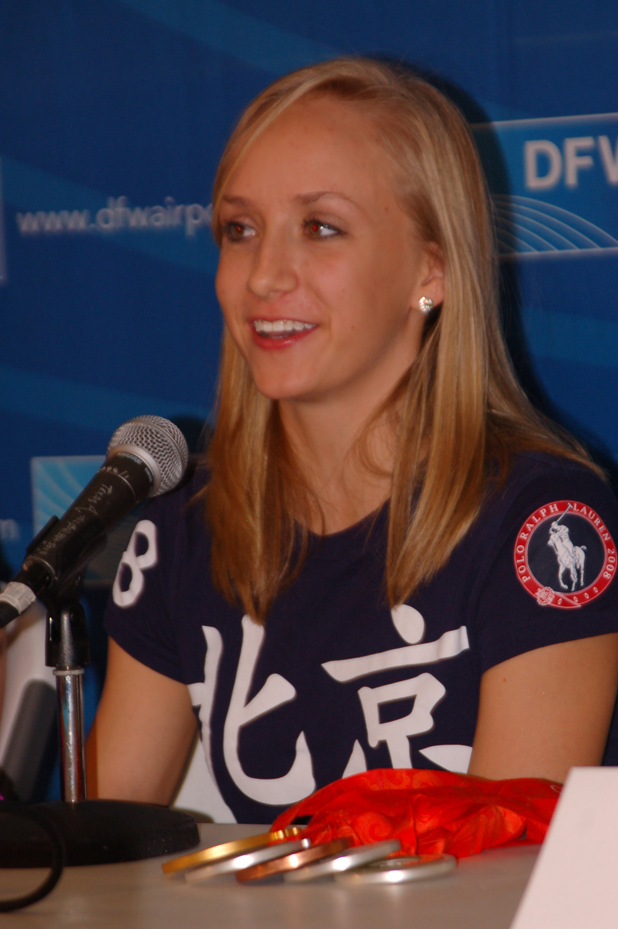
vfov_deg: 10.2
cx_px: 309
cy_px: 464
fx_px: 5223
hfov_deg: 6.8
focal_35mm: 202
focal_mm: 135
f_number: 6
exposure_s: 1/60
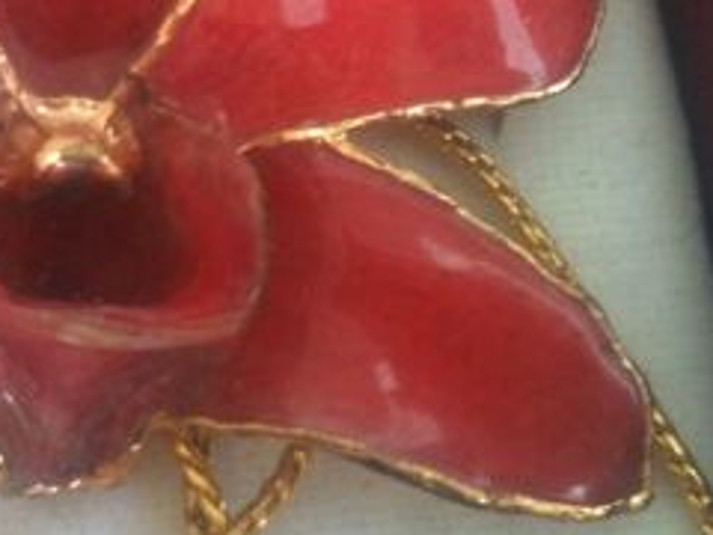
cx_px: 152
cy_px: 83
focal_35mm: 70
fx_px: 1442
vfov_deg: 20.7
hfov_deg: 27.3
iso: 64
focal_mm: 3.85
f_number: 2.8
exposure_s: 1/20
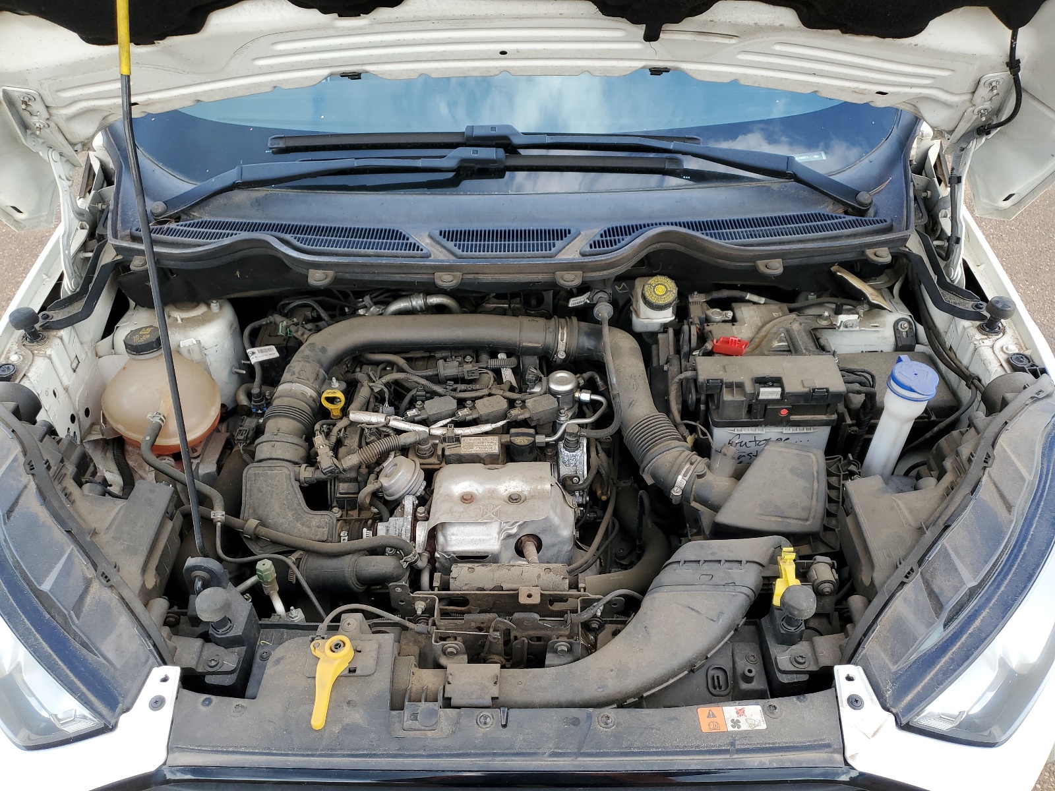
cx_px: 528
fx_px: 792
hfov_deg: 67.3
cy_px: 396
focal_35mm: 26
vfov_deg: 53.1
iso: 50
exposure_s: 1/286
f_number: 1.5
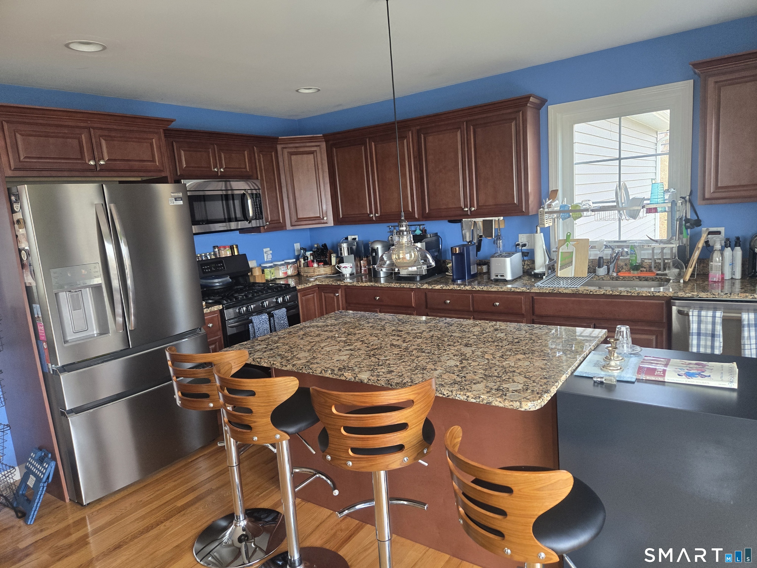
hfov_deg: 73.9
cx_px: 378
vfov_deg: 58.9
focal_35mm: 23
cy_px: 284
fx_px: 503
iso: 250
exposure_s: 1/180
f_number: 1.8
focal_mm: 5.4
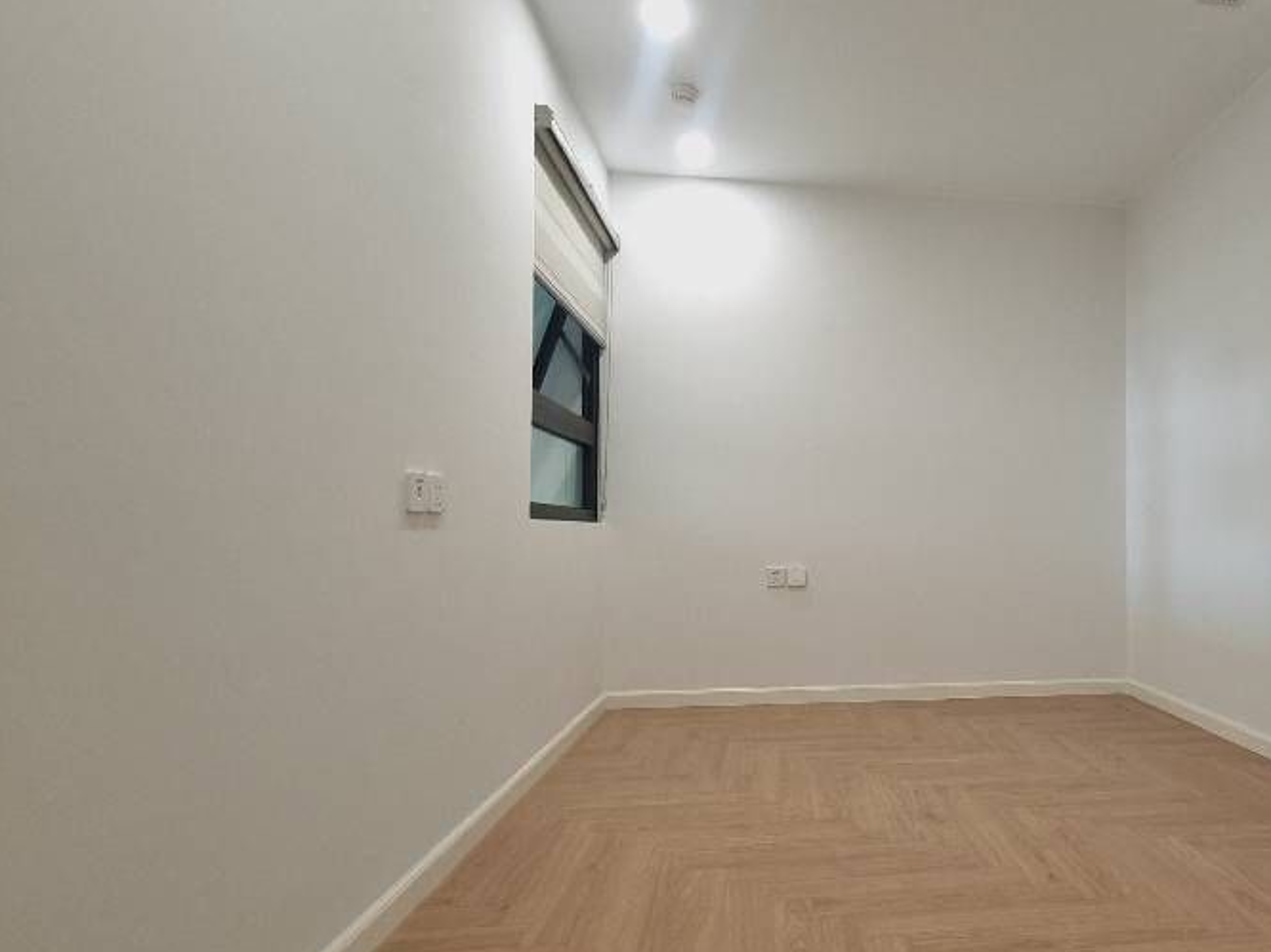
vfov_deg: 65.8
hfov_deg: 77.7
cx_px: 897
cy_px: 515
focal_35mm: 20
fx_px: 734
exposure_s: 1/50
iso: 80
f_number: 2.2
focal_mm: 2.2
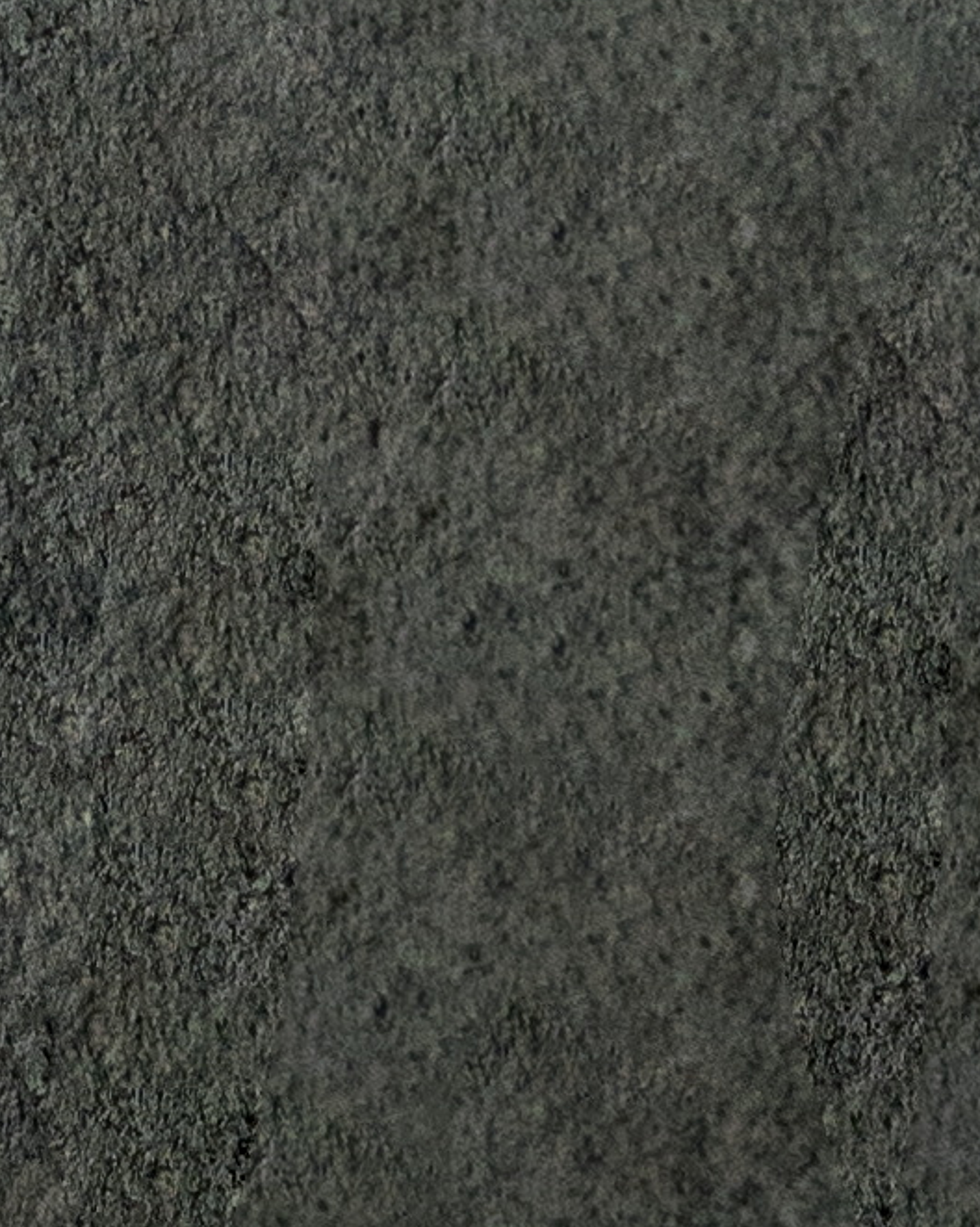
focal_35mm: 491
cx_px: -1405
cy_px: -2783
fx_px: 17818
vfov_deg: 3.8
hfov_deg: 3.1
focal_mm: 50
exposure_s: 1/160
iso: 800
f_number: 8
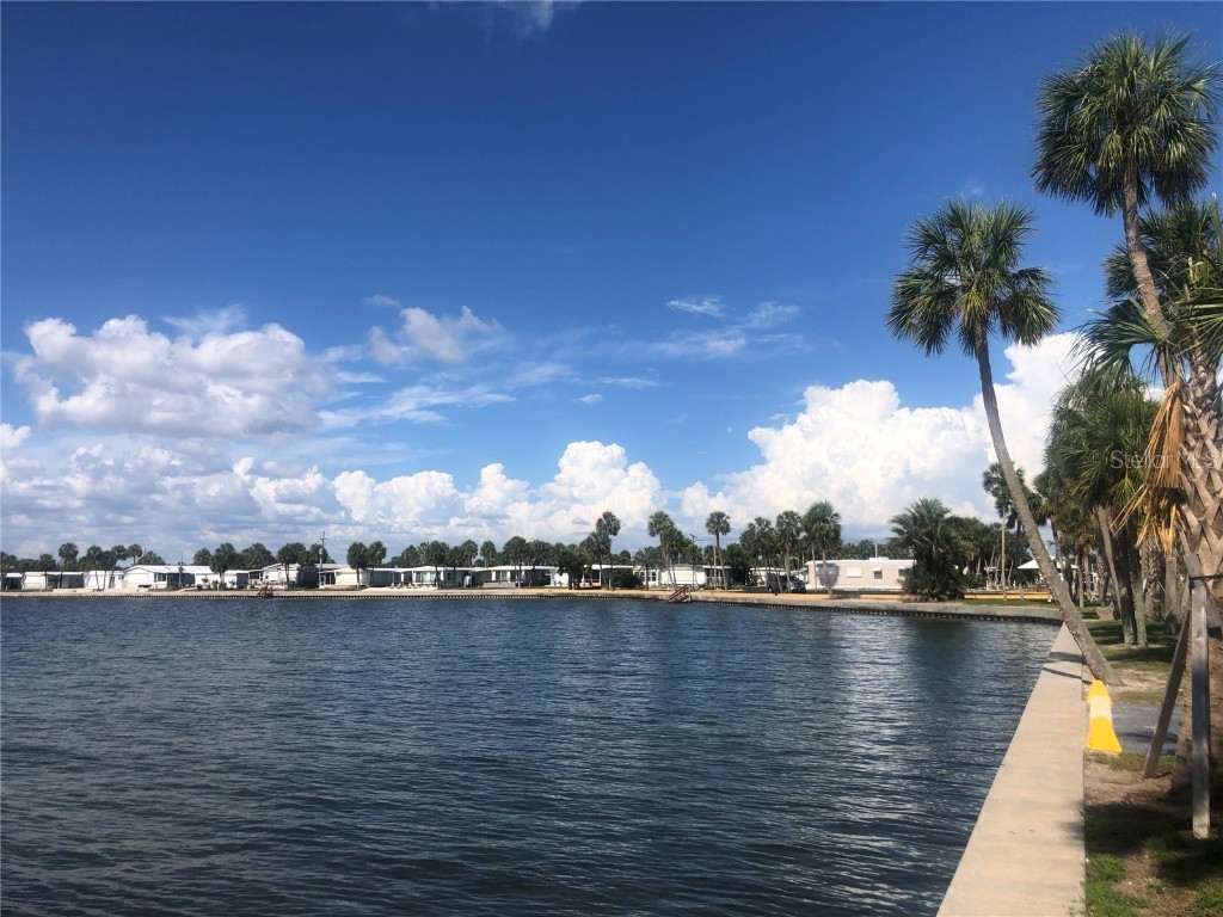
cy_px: 458
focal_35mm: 28
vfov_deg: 49.7
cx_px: 612
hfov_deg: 63.4
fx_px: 989
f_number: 1.8
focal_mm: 3.99
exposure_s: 1/3436
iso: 25
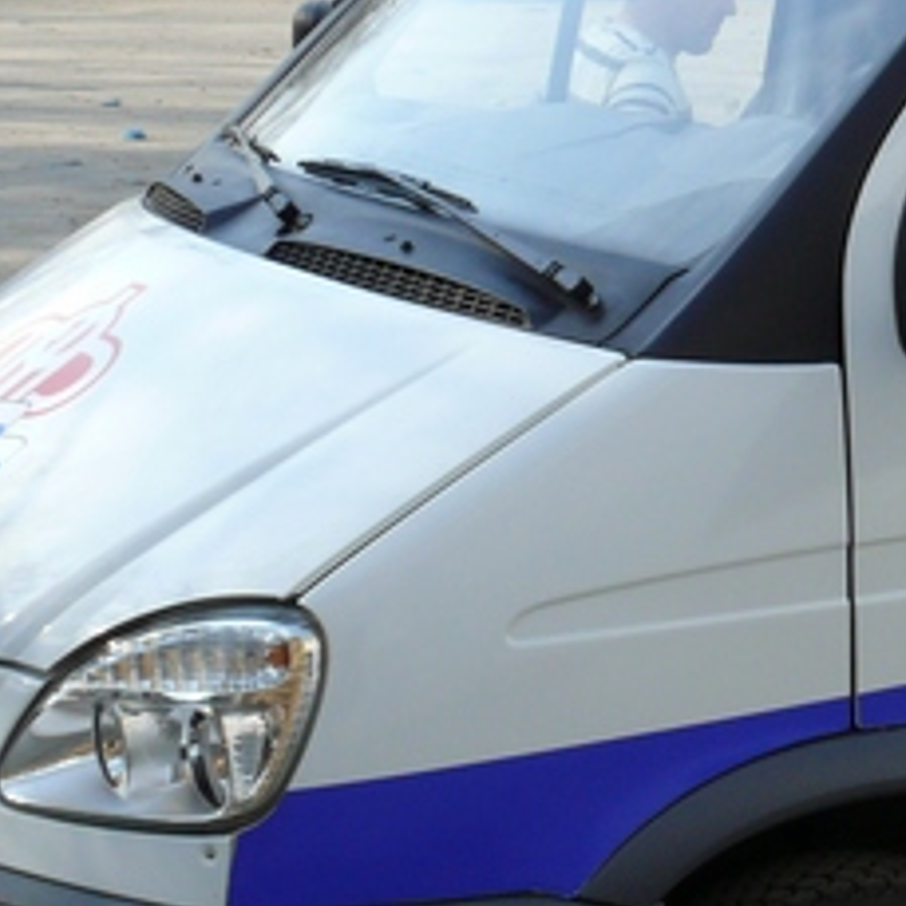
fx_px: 3198
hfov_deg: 14.9
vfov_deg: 16.1
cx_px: 1393
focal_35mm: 108
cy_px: 313
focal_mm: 7.4
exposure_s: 1/200
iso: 100
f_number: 5.6
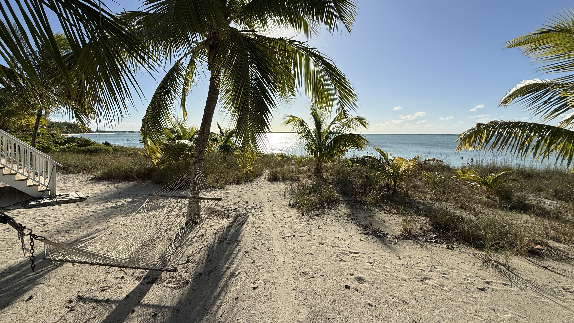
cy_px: 137
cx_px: 260
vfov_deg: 63.6
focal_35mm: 17
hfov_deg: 95.7
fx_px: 259
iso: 50
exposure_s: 1/4425
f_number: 2.2
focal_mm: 2.22
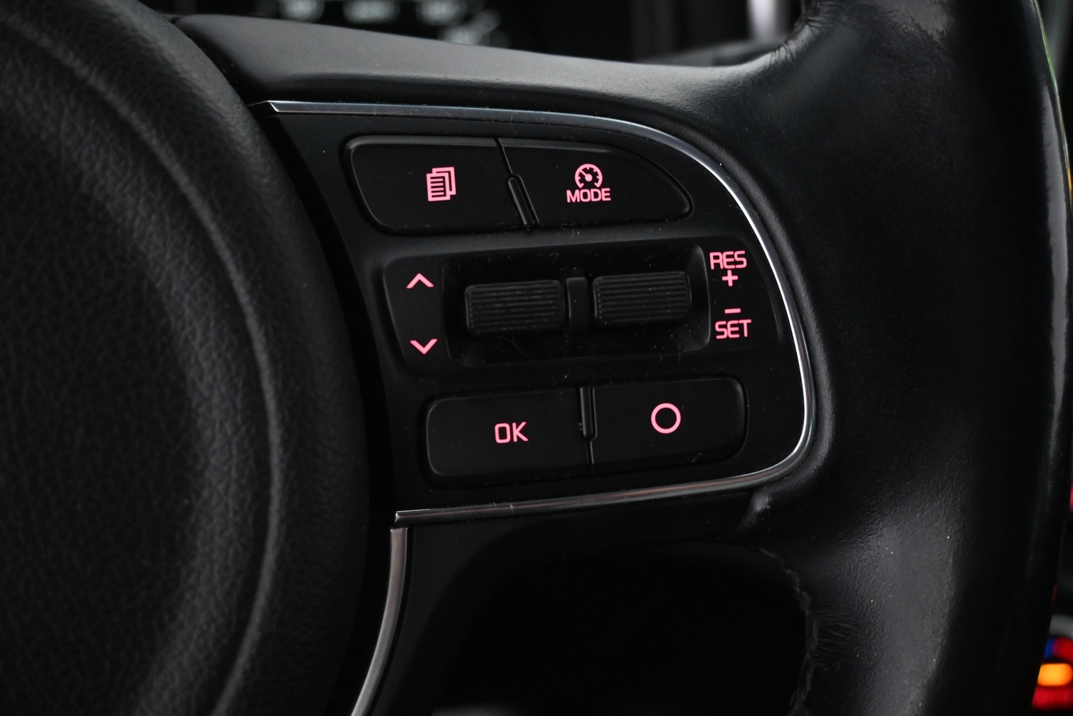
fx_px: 1185
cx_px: 536
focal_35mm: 40
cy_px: 358
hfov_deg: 48.7
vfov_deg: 33.6
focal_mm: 26.5
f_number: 4.5
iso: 2800
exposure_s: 1/40
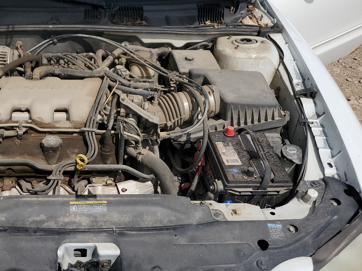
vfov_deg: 35.1
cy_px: 146
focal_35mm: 41
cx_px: 91
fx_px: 429
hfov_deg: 44.3
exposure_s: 1/10000
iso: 50
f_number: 1.5
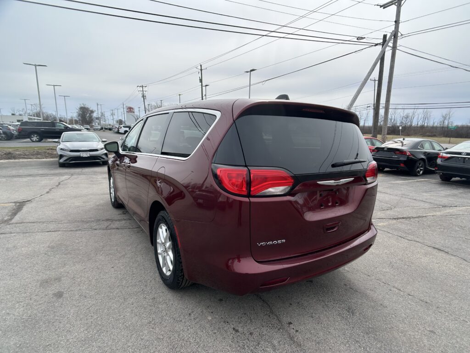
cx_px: 235
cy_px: 176
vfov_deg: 53.1
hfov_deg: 67.3
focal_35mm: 26
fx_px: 353
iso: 50
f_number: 1.5
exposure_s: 1/4115
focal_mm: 5.7
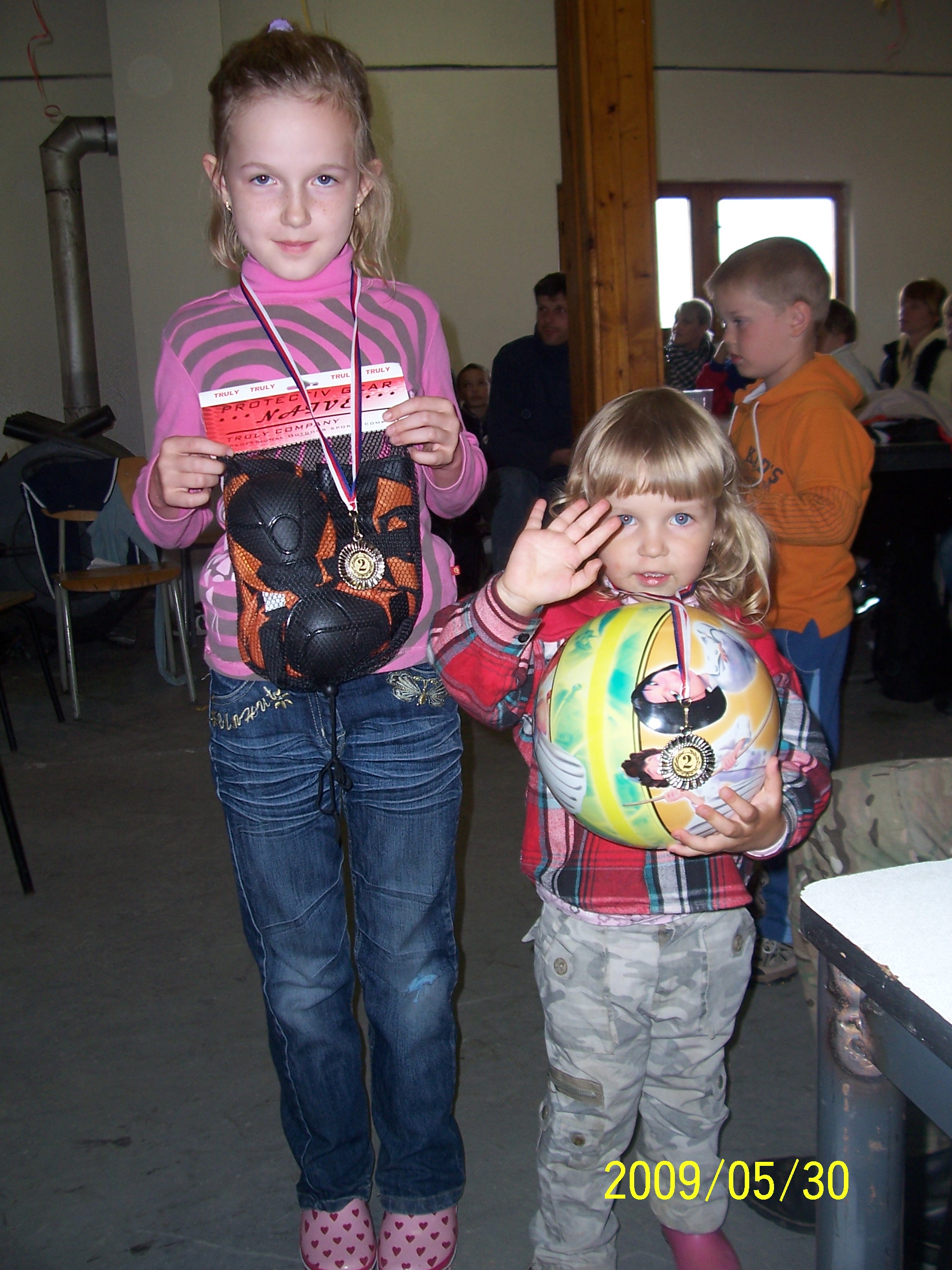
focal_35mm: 34
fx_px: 1247
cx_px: 476
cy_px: 635
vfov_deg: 54.0
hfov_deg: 41.8
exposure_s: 1/60
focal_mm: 5.6
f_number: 2.7
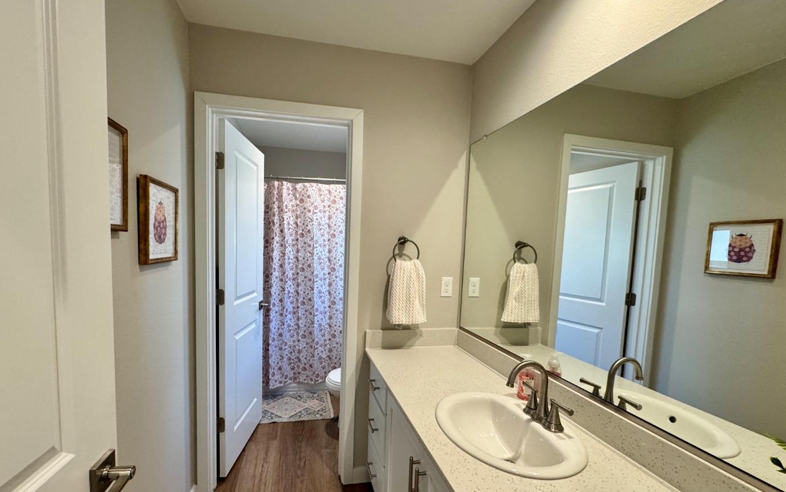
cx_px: 367
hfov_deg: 97.7
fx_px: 343
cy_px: 277
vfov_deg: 71.0
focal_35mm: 16
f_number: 2.2
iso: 200
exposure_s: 1/120
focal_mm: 2.22
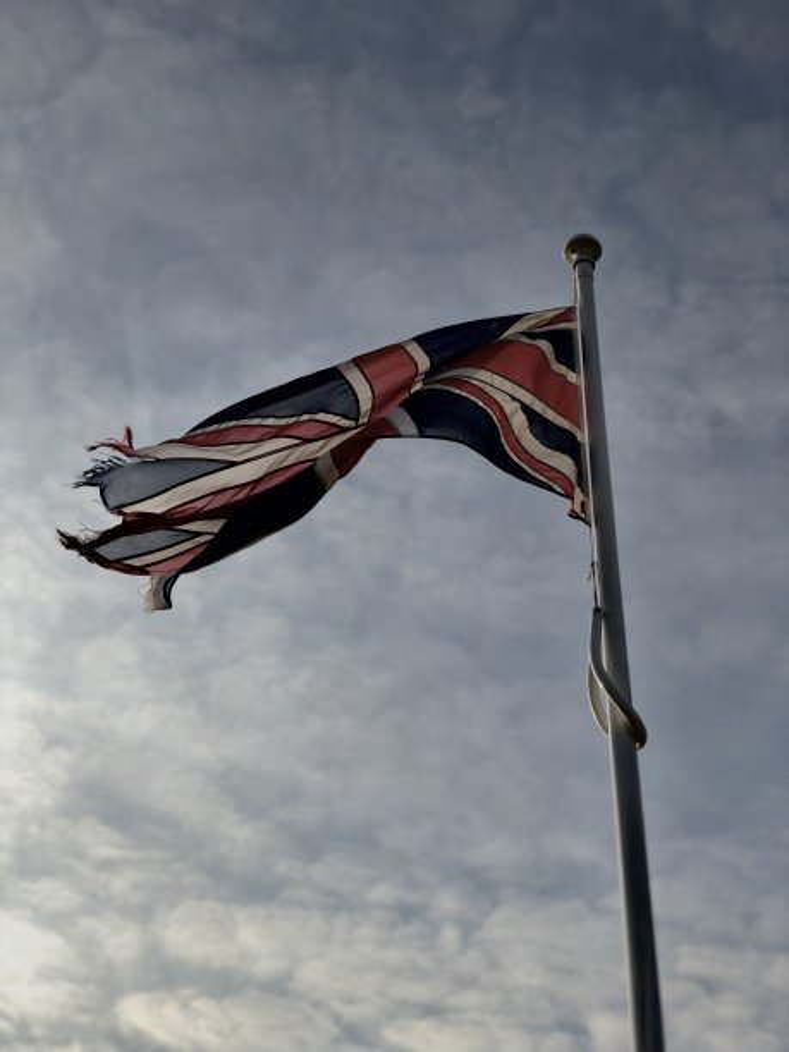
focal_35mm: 52
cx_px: 394
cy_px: 526
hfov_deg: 28.0
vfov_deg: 36.8
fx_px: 1580
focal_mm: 6
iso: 16
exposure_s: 1/2288
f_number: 2.4
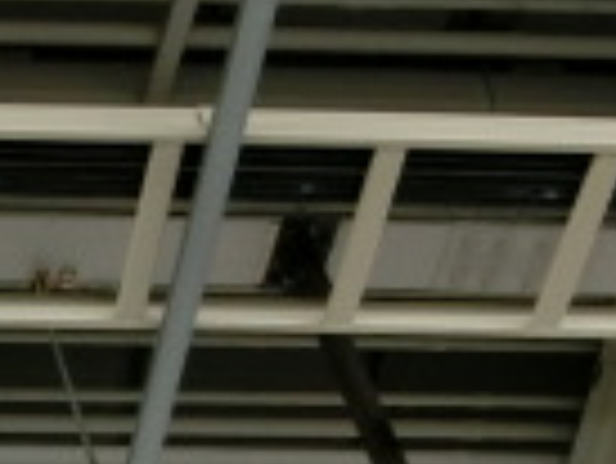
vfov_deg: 11.8
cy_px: 824
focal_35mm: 117
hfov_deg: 15.2
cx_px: -382
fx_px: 2084
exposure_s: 1/160
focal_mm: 4.5
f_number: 3.5
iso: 80
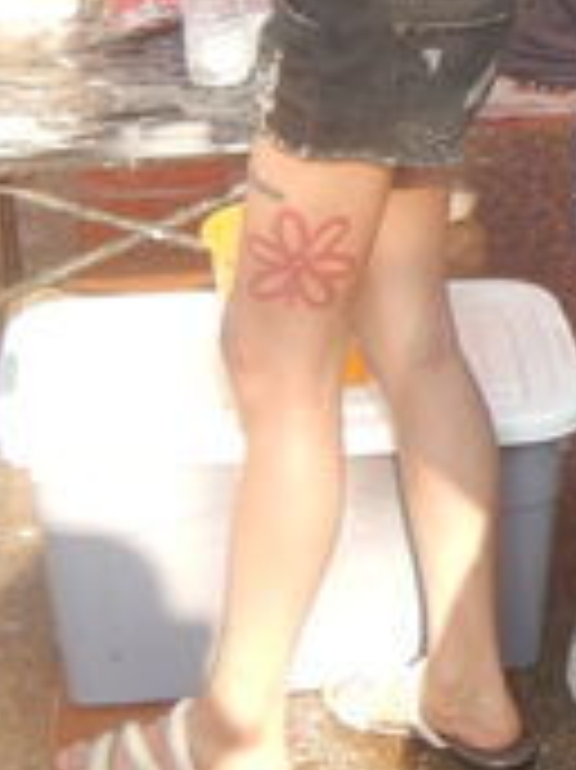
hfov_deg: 9.9
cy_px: 194
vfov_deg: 14.5
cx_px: 1238
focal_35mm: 136
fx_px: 3021
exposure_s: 1/320
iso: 125
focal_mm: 5.1
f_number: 2.8
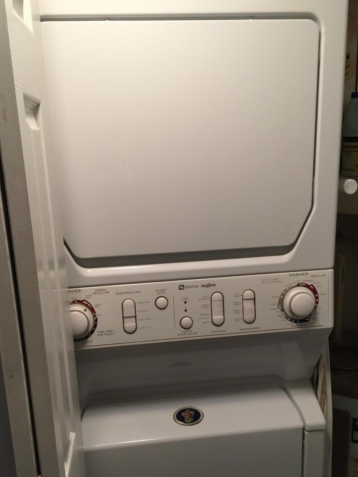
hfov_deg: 40.7
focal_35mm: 35
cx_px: 178
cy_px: 281
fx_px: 483
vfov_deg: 52.3
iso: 40
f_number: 2.2
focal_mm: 4.15
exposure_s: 1/15
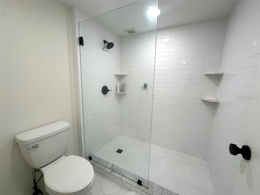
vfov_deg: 85.7
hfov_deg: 102.1
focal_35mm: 14
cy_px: 98
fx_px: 105
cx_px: 130
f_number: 2.2
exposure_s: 1/120
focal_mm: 2.22
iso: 80
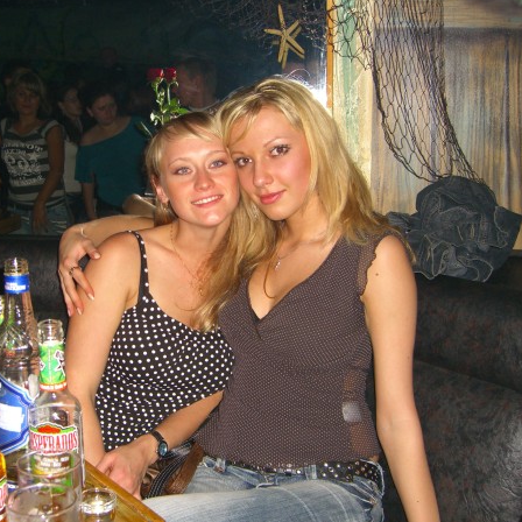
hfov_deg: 37.2
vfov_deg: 37.6
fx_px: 768
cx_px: 183
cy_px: 261
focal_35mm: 45
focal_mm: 7.9
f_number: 2.8
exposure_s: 1/60
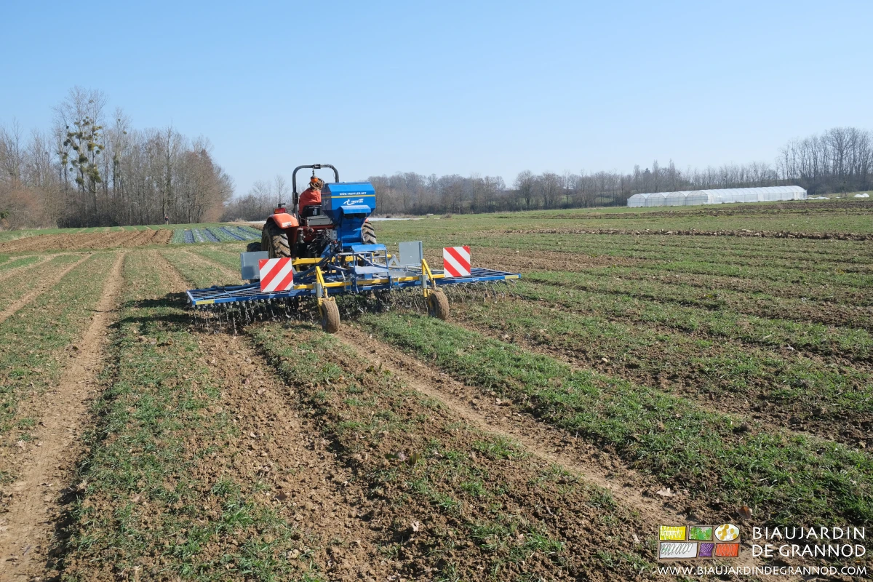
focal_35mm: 29
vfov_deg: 45.0
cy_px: 291
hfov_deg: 63.7
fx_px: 703
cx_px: 436
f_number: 5.6
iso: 320
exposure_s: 1/600
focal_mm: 19.6
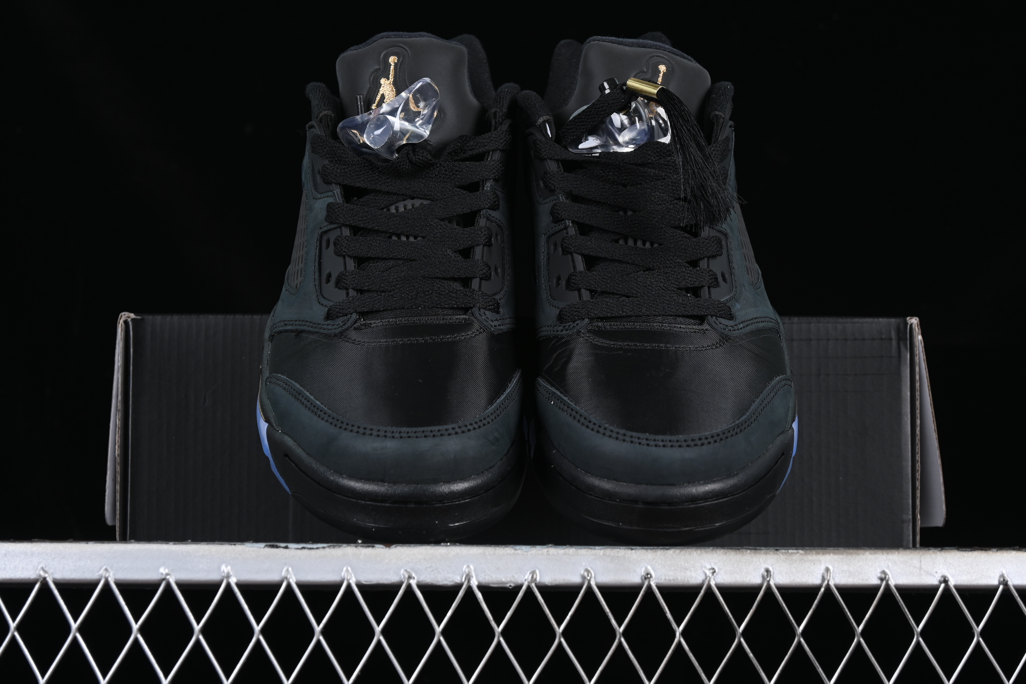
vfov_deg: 18.2
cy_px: 342
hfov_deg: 27.0
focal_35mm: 75
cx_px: 513
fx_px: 2137
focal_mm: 50
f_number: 6.3
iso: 160
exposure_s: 1/60
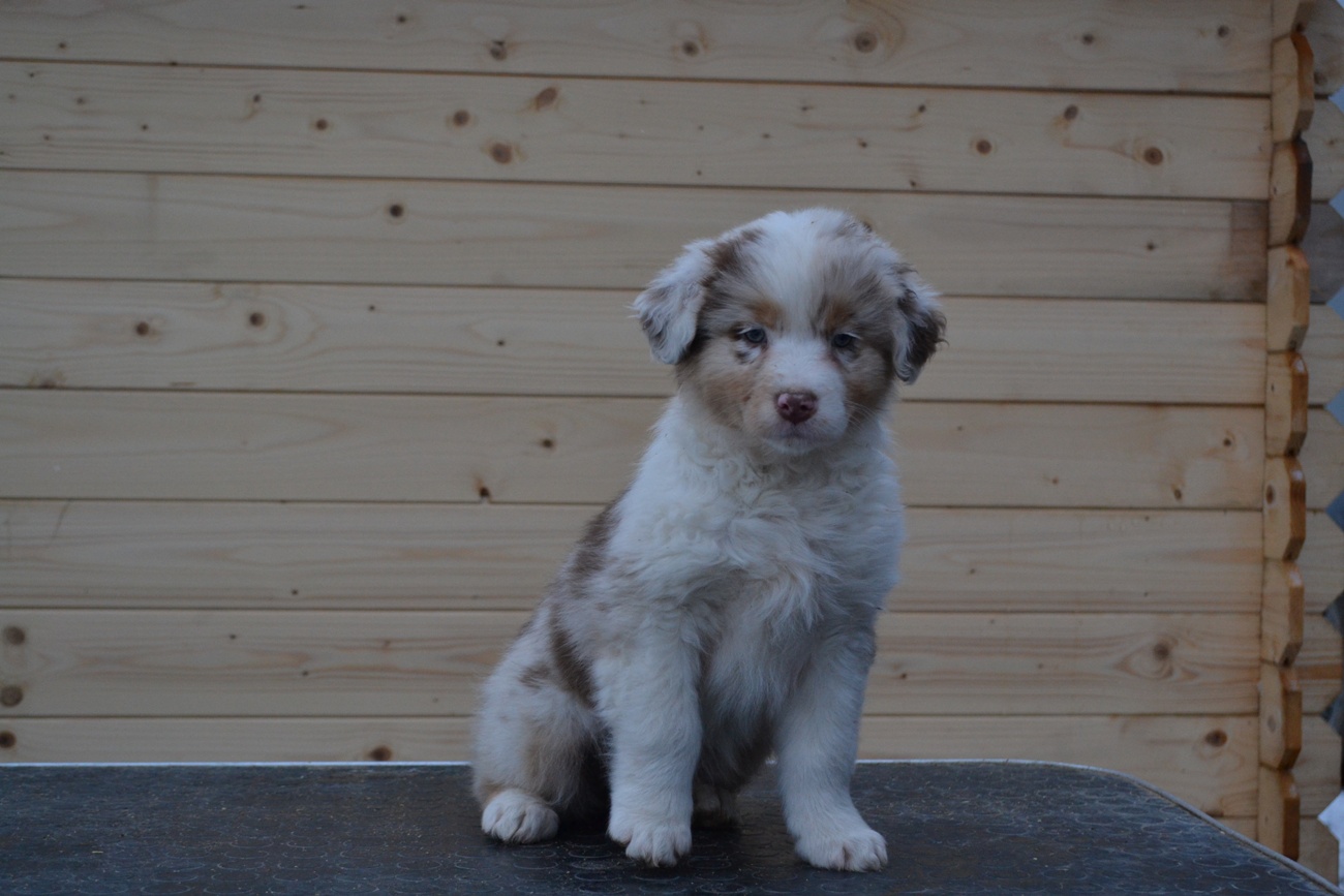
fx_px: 2240
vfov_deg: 22.6
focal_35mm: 60
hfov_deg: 33.4
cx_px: 672
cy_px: 448
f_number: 5.3
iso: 1100
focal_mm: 40
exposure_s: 1/500
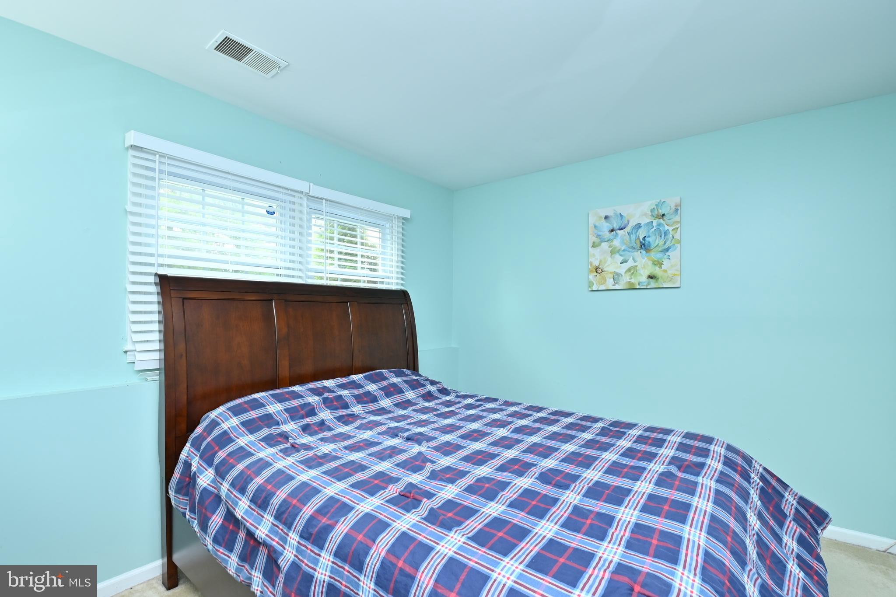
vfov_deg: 77.3
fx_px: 373
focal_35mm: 15
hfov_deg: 100.4
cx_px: 448
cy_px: 298
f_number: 7.1
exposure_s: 1/8
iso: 250
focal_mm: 10
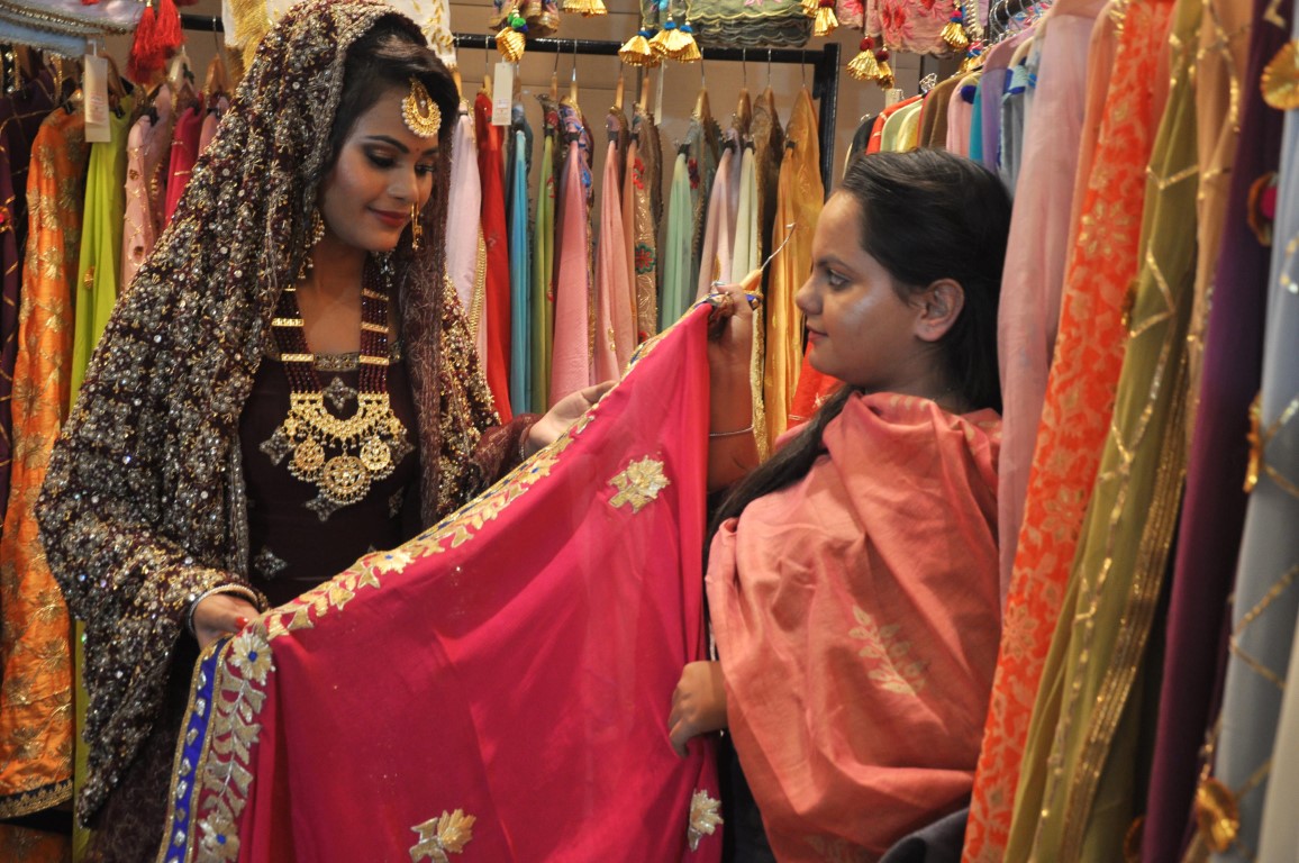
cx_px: 650
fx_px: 1406
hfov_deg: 49.6
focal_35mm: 39
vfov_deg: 34.1
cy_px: 432
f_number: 4
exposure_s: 1/30
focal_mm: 26
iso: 400
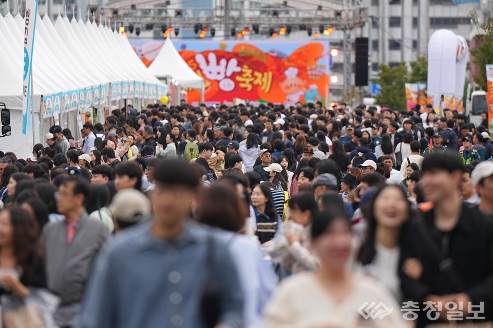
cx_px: 246
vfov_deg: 4.6
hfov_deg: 6.9
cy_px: 164
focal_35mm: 300
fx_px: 4108
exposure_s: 1/640
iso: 250
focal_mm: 200
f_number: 3.2
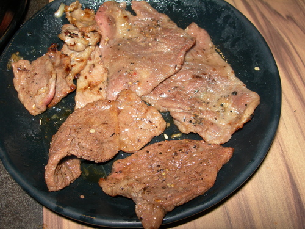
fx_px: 335
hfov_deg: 49.0
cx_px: 152
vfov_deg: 37.7
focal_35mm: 38
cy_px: 114
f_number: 4.8
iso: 50
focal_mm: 7.8
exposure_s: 1/60.1
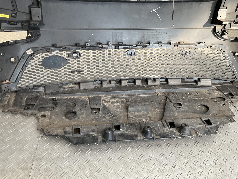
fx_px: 199
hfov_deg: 61.7
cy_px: 90
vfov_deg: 48.2
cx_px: 119
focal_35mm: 29
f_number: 1.8
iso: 25
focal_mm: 3
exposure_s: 1/120
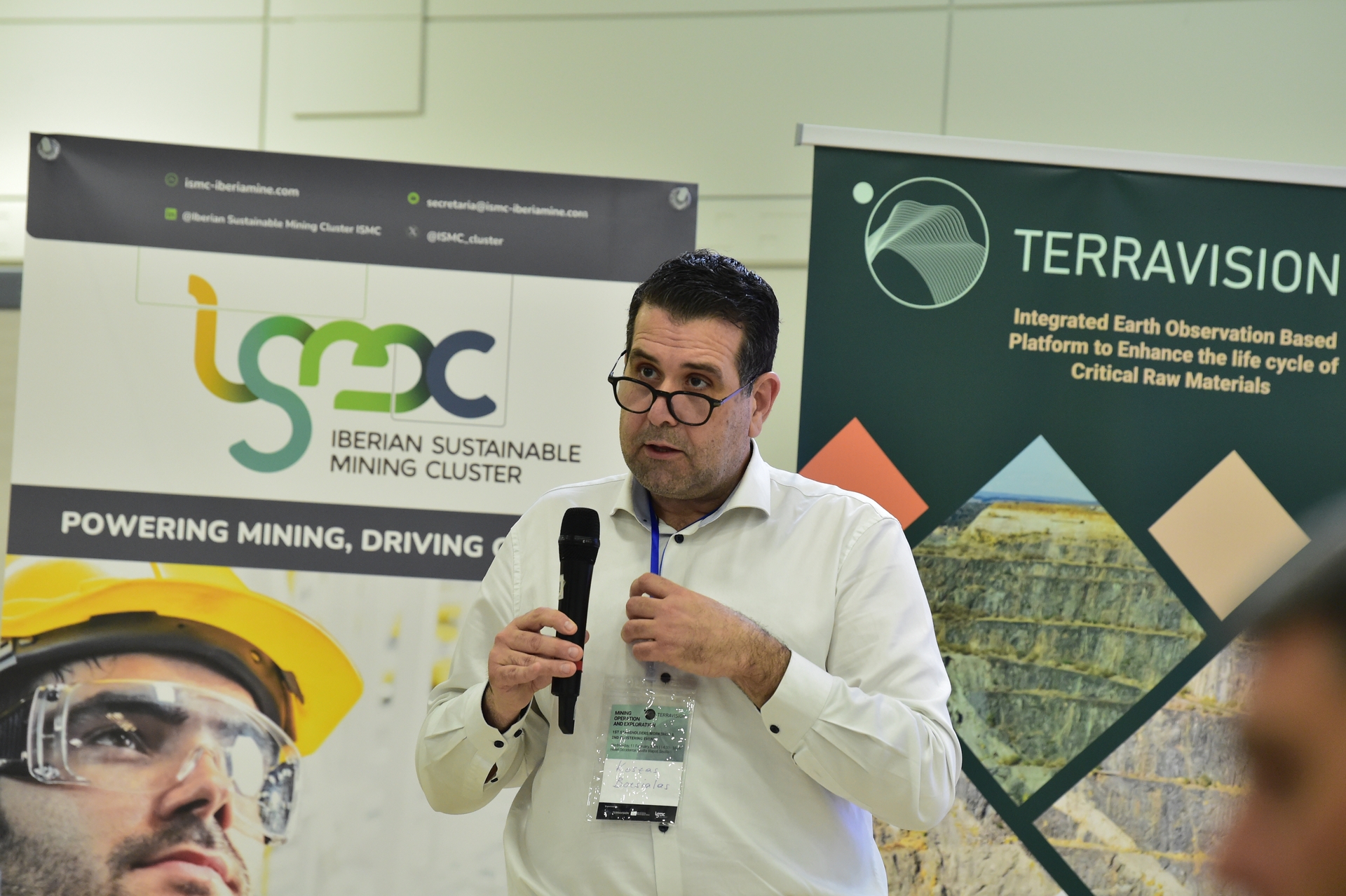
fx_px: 7474
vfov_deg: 6.9
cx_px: 673
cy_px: 448
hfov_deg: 10.3
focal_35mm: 200
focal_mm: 200
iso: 5000
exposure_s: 1/200
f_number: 4.5
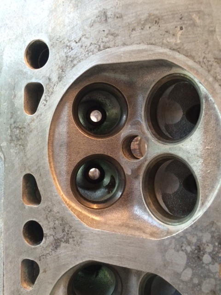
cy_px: 148
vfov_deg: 61.7
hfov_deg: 48.2
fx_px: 247
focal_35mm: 29
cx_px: 110
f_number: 2.2
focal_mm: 4.15
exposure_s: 1/30
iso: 100
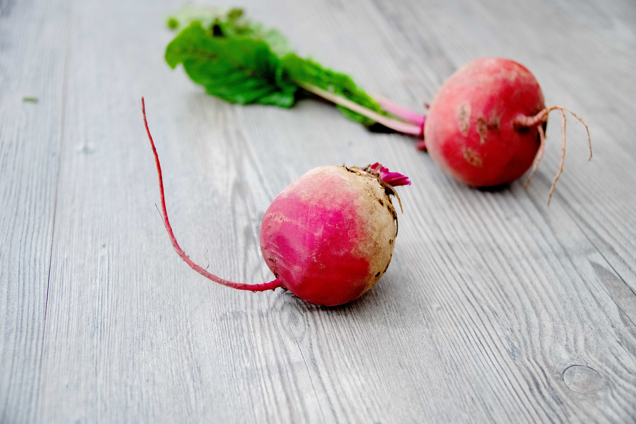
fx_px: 883
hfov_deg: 39.6
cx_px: 318
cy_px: 212
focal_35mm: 50
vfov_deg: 27.0
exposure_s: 1/40
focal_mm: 50
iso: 1250
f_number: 4.5
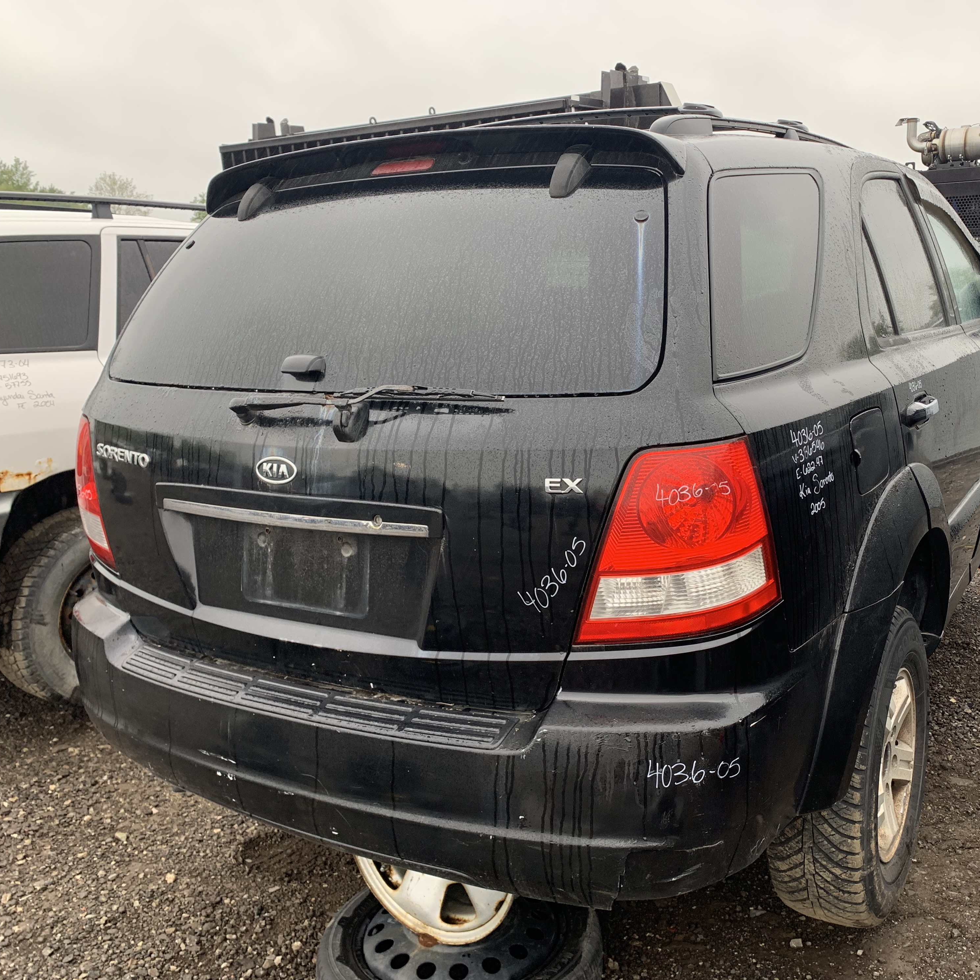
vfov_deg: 52.5
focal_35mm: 31
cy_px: 485
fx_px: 993
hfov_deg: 51.9
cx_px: 620
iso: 50
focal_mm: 4.25
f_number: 1.8
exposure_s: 1/122
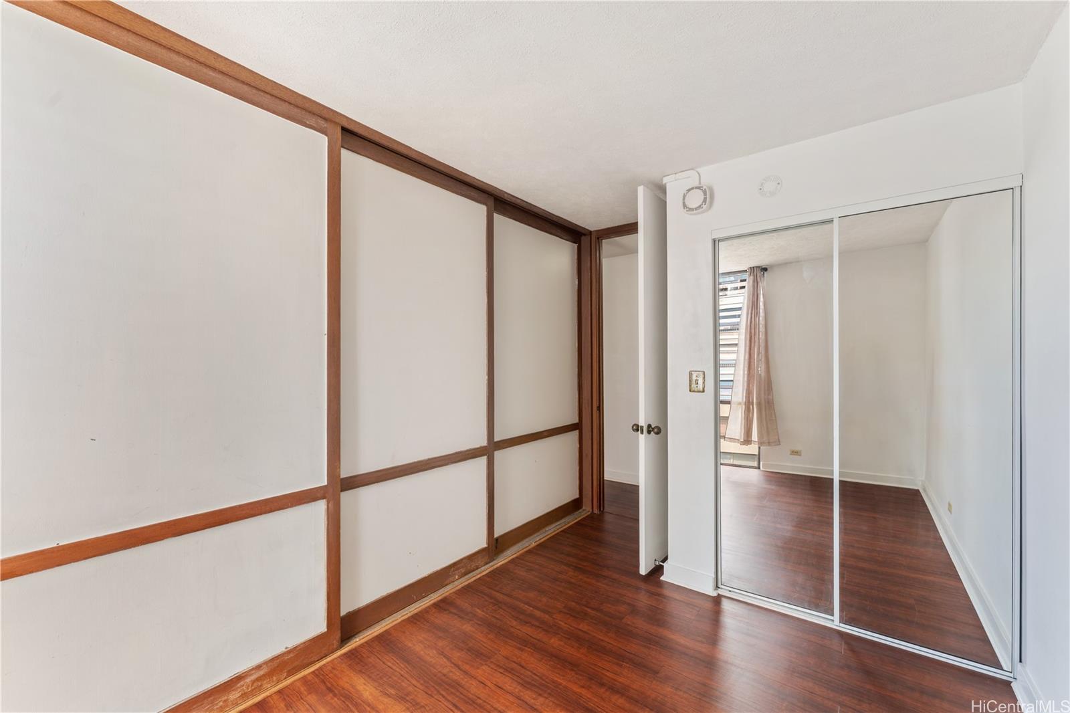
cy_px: 356
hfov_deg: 104.3
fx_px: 416
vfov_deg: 81.2
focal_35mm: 14
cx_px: 535
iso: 200
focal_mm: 14
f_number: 9
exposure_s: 1/15
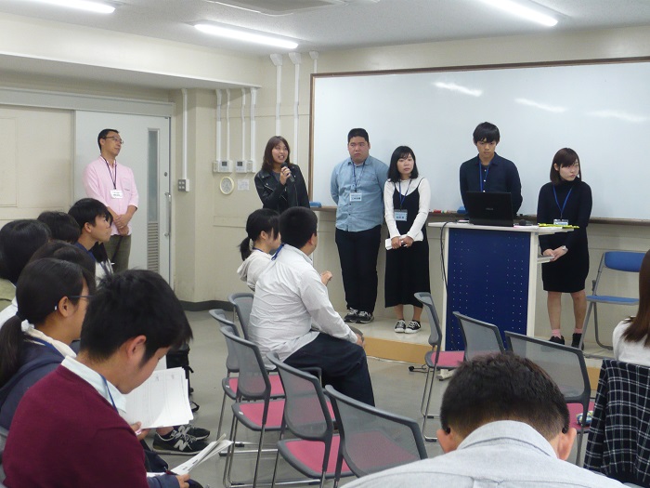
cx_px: 325
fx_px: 901
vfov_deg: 30.3
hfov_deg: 39.7
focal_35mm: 48
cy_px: 244
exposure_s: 1/40
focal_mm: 7.9
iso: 200
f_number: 3.7
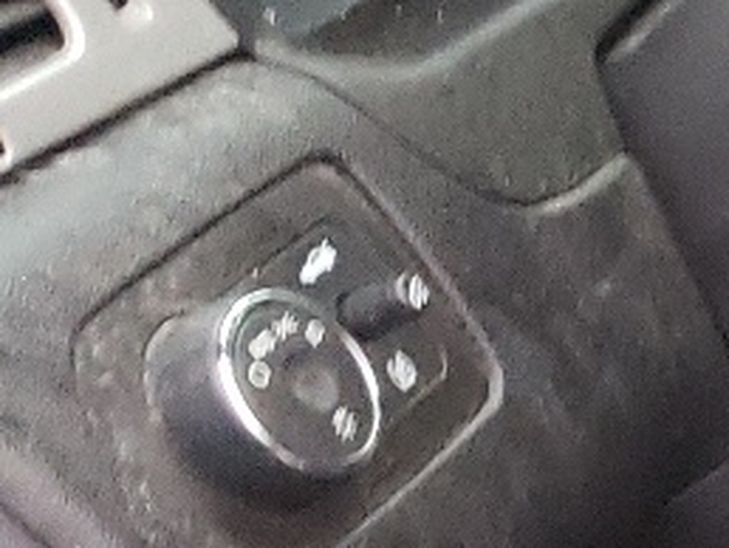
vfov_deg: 9.2
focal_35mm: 161
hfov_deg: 9.4
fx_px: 3394
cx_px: 2238
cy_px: 588
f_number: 1.5
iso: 383
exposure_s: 1/30
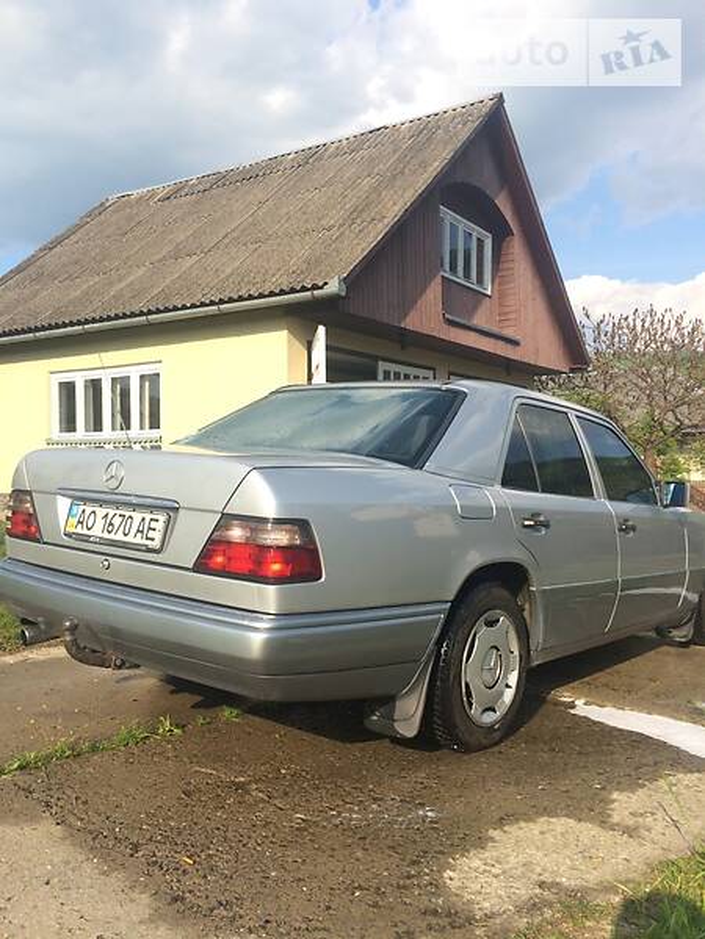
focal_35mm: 29
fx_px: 787
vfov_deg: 61.7
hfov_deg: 48.2
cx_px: 352
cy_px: 470
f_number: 2.2
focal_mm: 4.2
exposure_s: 1/1001
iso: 32
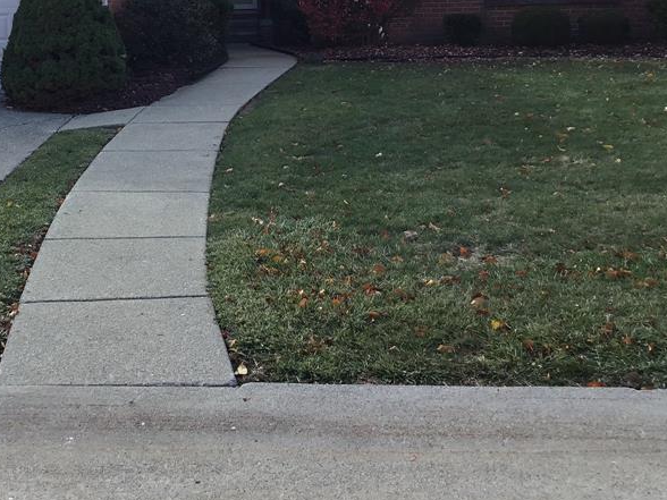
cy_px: 108
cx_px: 134
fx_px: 1041
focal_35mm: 54
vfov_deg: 26.6
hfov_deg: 34.5
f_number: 2.4
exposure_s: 1/379
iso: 25
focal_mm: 3.3
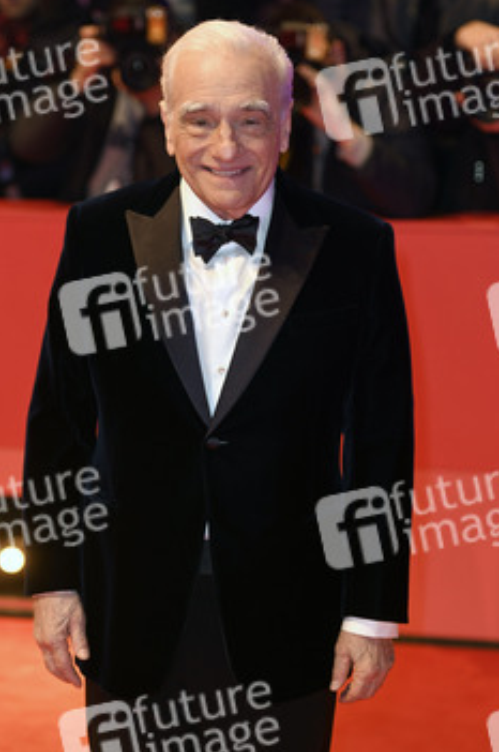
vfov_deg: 18.0
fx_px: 2377
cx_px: 231
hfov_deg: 12.0
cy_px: 411
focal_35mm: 114
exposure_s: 1/200
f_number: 3.5
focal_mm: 100
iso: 800
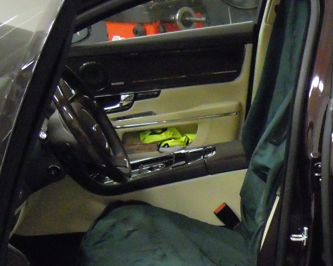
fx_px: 887
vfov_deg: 16.6
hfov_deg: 19.8
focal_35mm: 90
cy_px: 290
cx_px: 414
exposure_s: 1/40
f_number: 2.7
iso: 800
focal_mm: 5
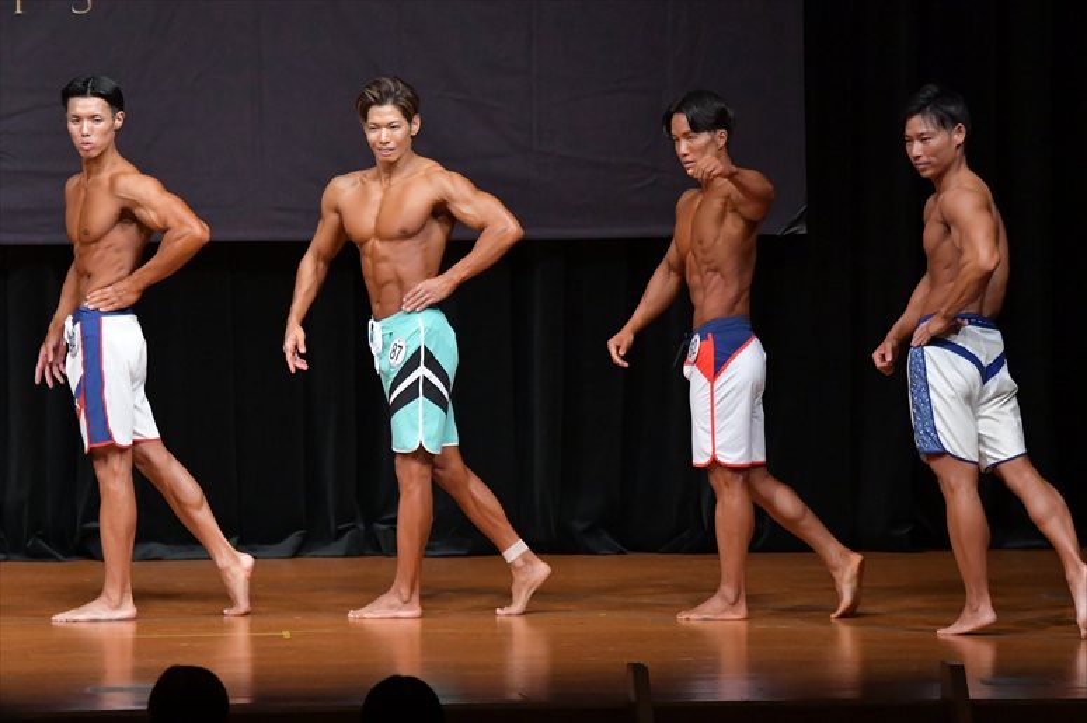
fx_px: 7696
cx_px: 544
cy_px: 362
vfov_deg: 5.4
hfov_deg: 8.1
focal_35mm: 255
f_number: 5.6
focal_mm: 170
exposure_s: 1/400
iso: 5000
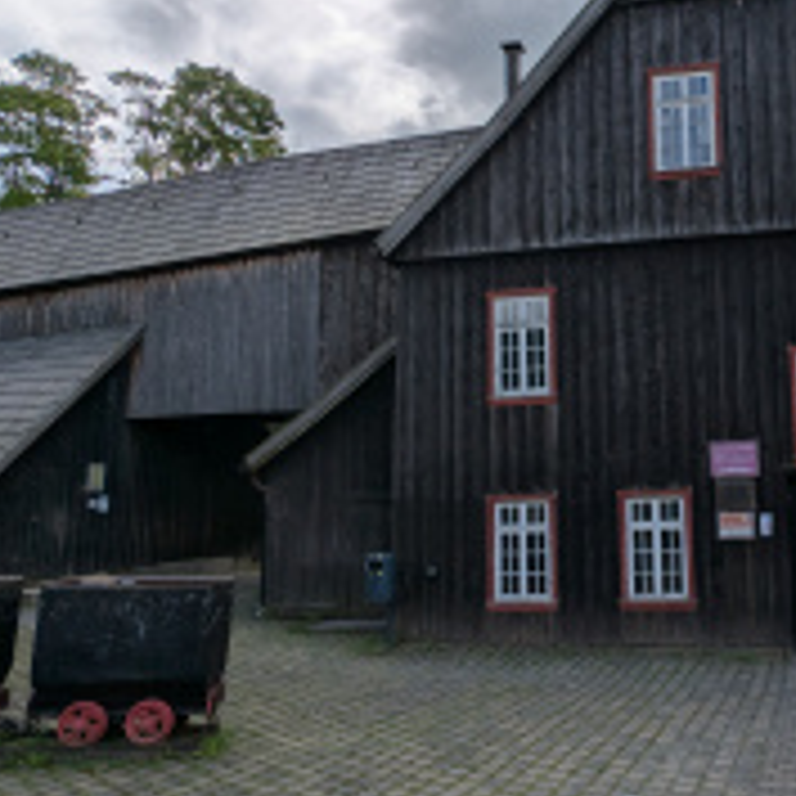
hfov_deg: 50.2
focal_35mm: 30
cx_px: 657
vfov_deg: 54.0
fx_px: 780
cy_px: 396
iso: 31
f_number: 1.95
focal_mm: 2.23
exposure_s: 1/3846
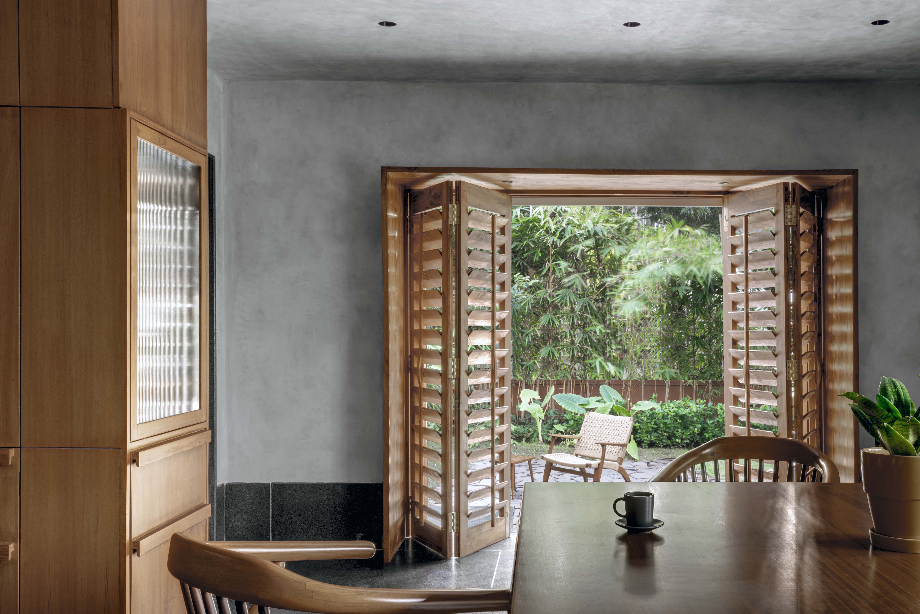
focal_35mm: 35
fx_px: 895
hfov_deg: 54.4
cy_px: 307
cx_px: 460
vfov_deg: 37.9
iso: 200
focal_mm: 35
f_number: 22
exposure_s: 2.5
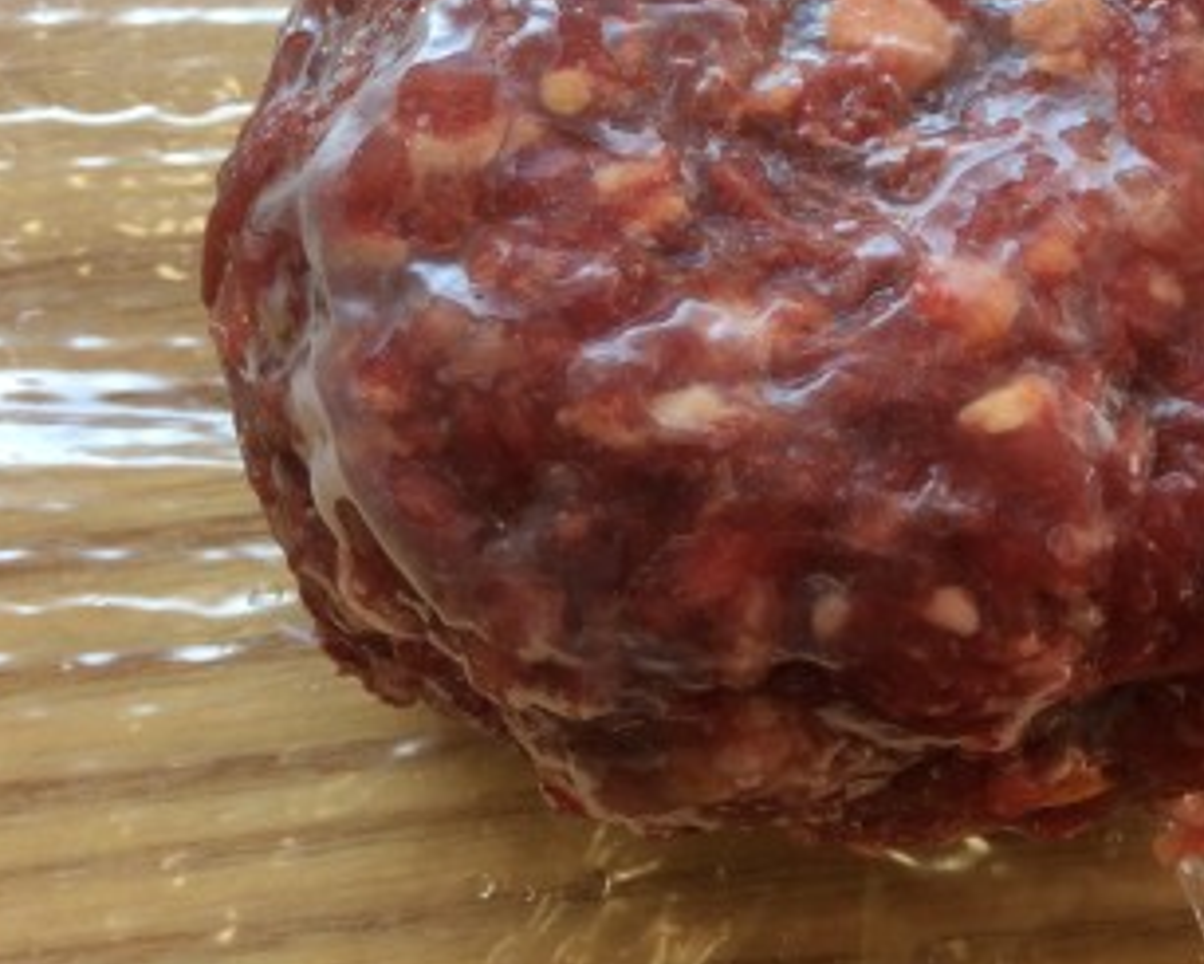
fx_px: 1818
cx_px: 936
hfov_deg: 35.6
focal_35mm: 51
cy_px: 317
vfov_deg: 29.5
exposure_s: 1/60
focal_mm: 3.3
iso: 40
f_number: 2.4
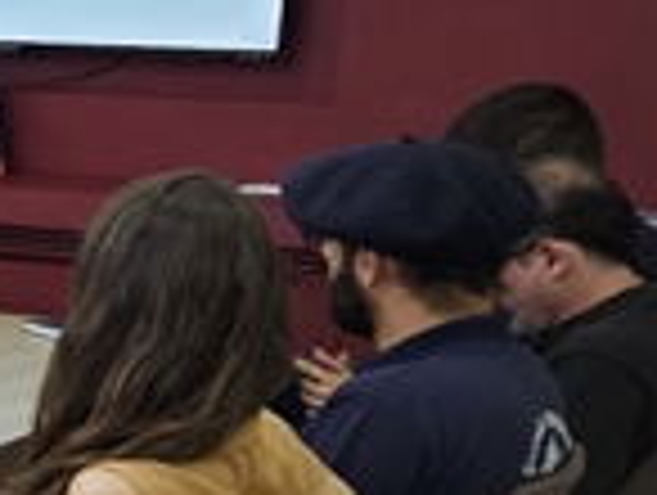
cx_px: -1066
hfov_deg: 11.7
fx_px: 2395
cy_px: 414
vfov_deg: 11.7
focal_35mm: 126
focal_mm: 5.4
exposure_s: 1/120
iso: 320
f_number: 1.8
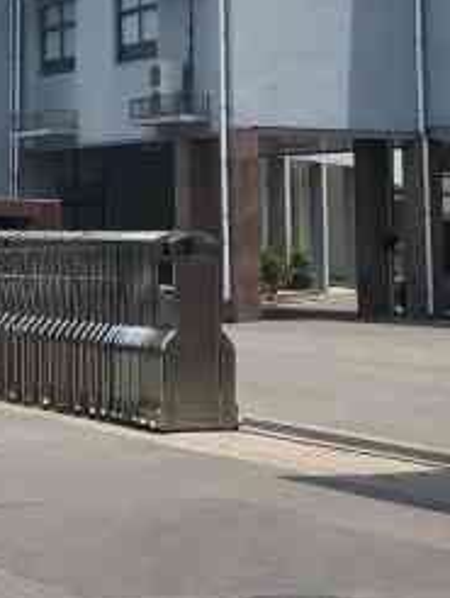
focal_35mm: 106
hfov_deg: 13.8
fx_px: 1834
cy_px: 38
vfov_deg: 18.2
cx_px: 19
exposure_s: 1/2525
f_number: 1.8
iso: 20
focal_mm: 4
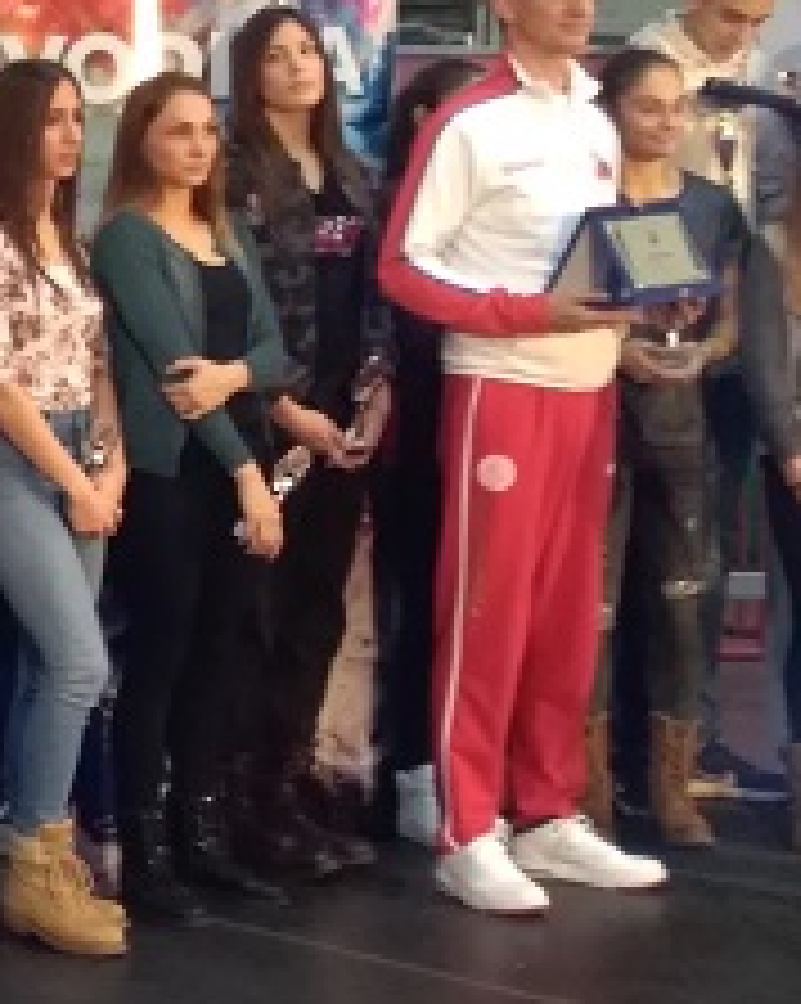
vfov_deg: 21.0
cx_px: -405
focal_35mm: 91
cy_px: 437
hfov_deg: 15.5
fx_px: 2700
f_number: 2
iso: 534
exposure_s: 1/33.3
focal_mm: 3.54
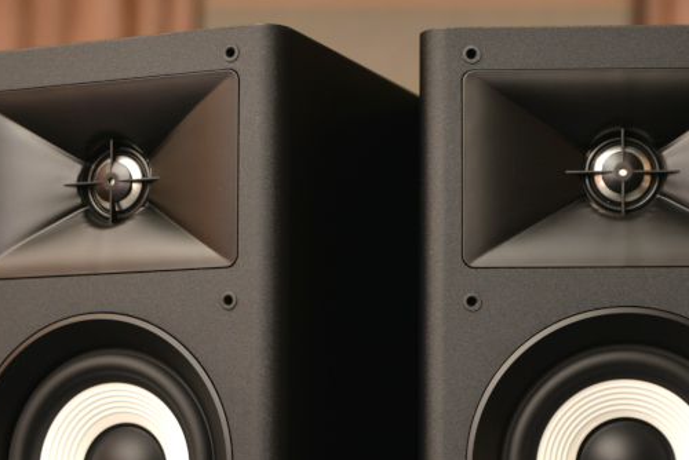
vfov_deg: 14.8
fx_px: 1762
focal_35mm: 92
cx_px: 386
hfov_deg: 22.1
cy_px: 385
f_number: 4
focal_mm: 46
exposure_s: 1/60
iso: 400
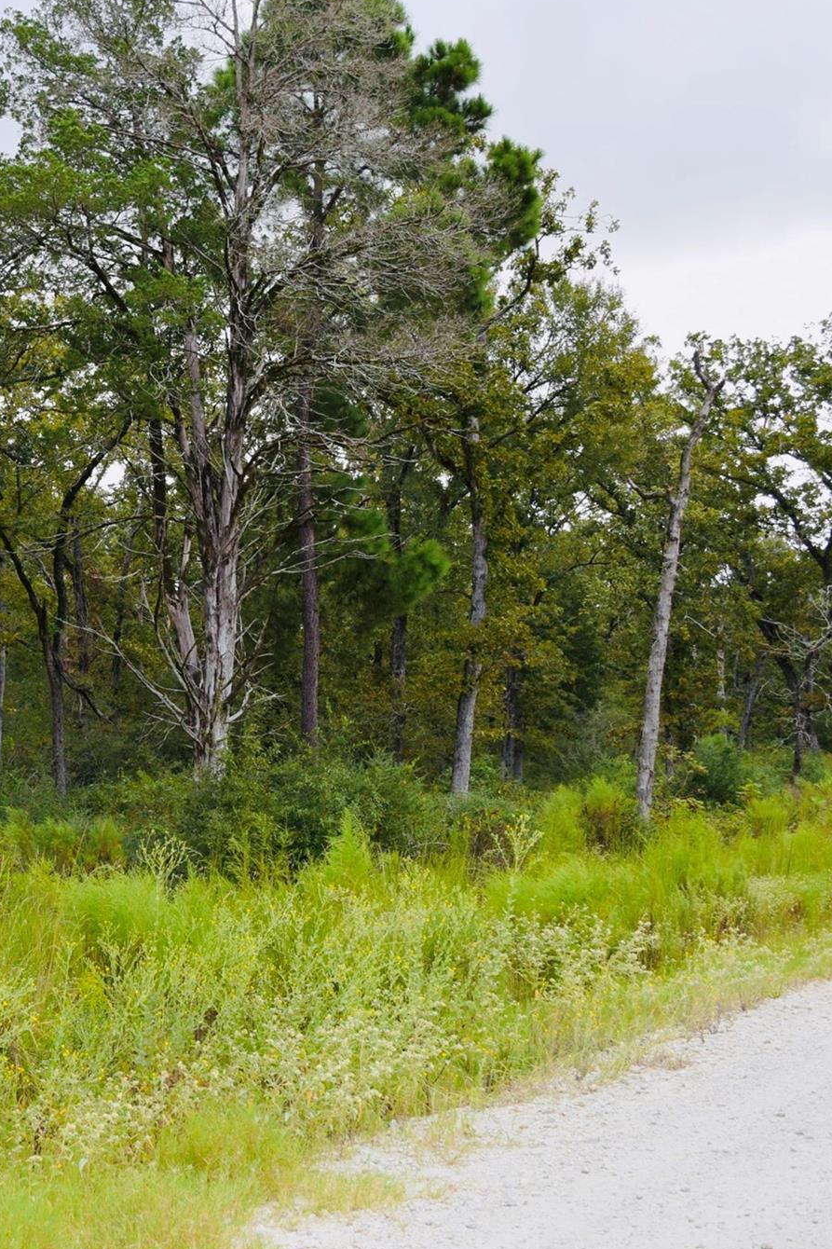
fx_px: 1830
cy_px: 624
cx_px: 28
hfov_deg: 24.6
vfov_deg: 37.7
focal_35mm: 53
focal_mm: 23
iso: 100
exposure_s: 1/200
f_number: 5.6
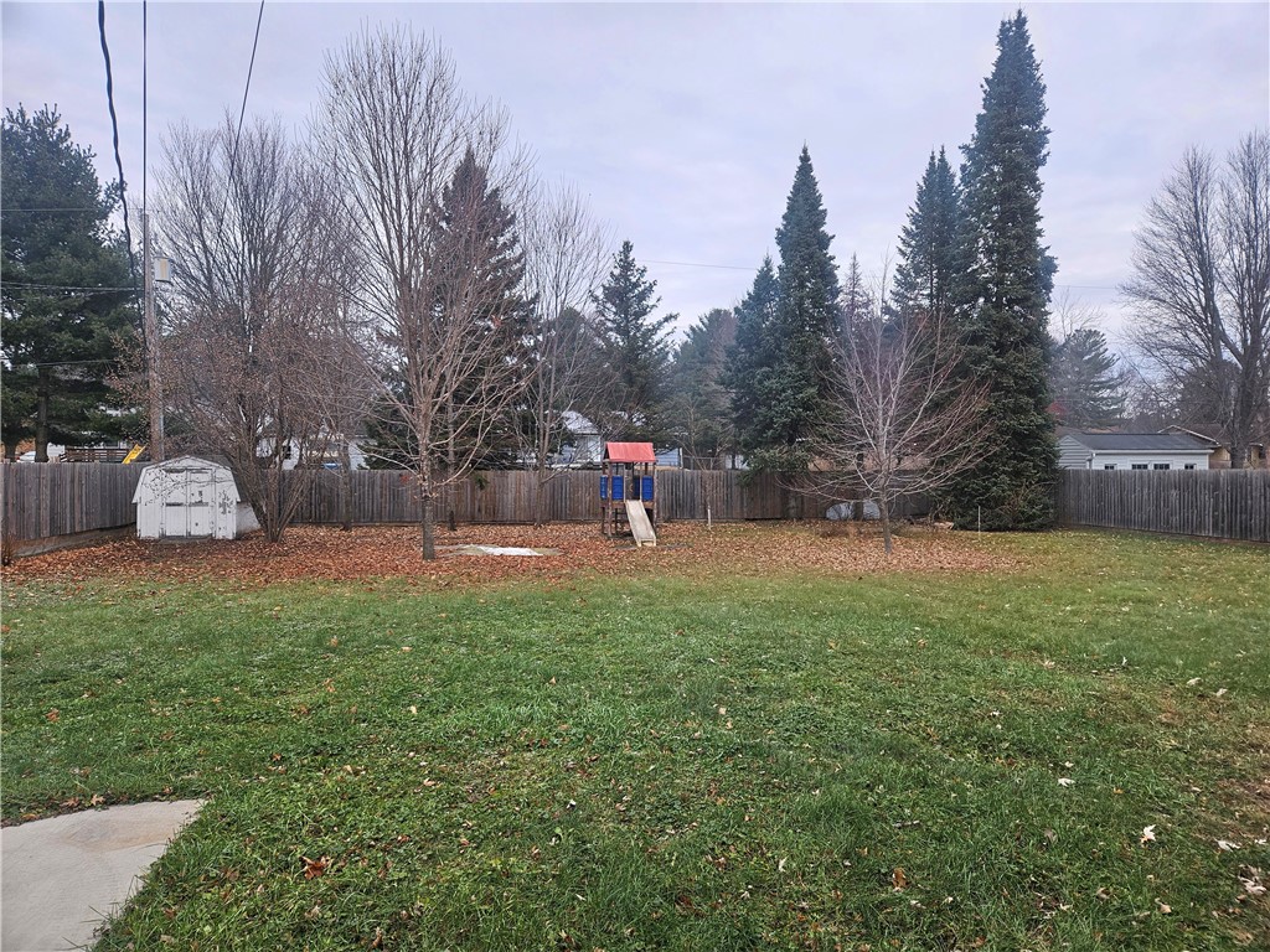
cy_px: 476
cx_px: 635
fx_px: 844
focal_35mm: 23
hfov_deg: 73.9
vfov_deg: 58.9
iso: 32
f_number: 1.8
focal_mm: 5.4
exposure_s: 1/182
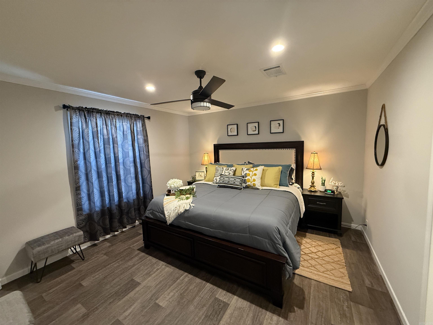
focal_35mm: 14
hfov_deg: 102.1
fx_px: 175
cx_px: 216
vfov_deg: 85.7
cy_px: 162
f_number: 2.2
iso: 640
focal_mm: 2.22
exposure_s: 1/60
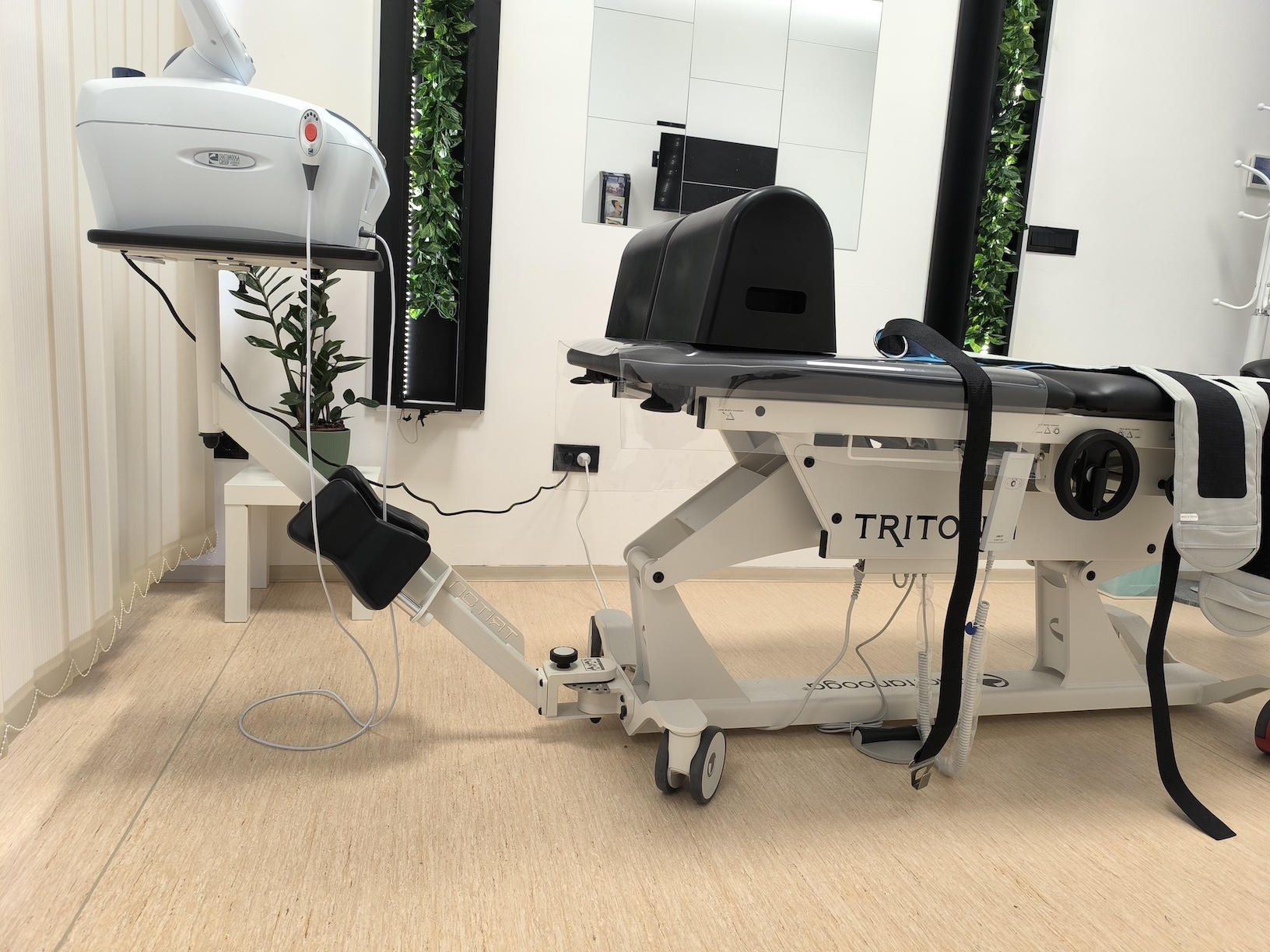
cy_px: 476
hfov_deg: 73.9
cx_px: 635
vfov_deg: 58.9
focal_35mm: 23
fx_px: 844
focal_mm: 6.14
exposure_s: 1/100
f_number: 1.65
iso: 500
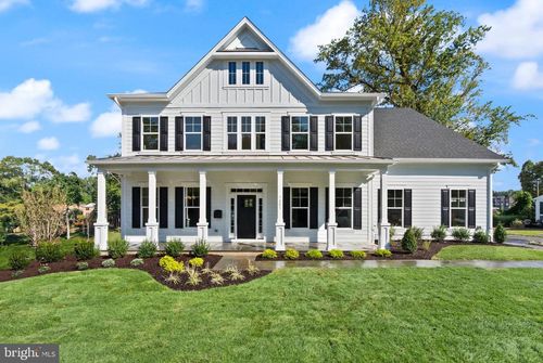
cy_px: 182
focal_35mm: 16
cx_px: 272
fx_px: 242
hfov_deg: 96.6
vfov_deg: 73.9
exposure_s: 1/800
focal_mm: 16
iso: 800
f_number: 8
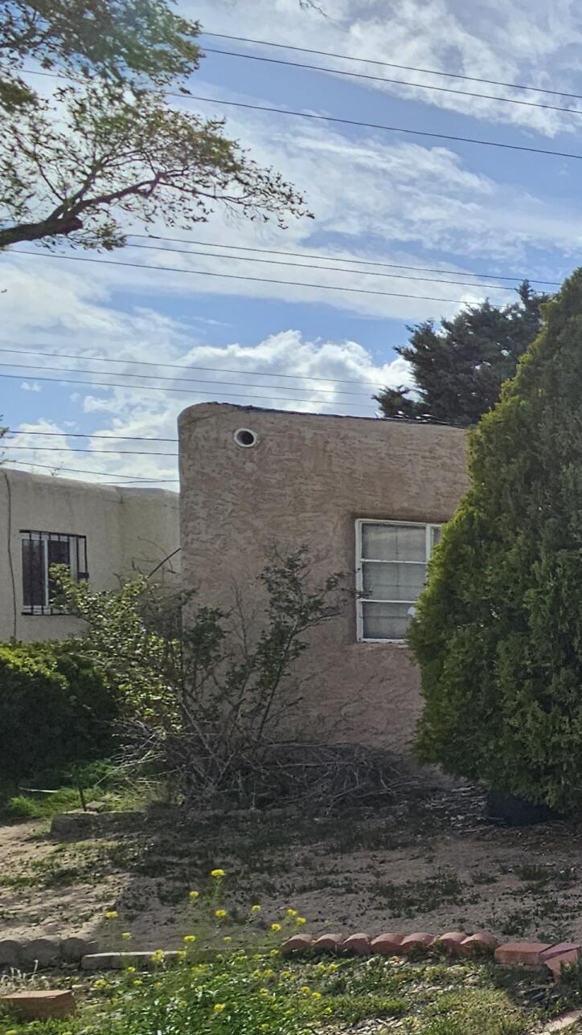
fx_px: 906
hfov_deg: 18.9
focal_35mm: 33
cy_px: 673
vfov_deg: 58.4
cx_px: 1187
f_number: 2.2
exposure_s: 1/3707
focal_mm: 2.2
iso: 50
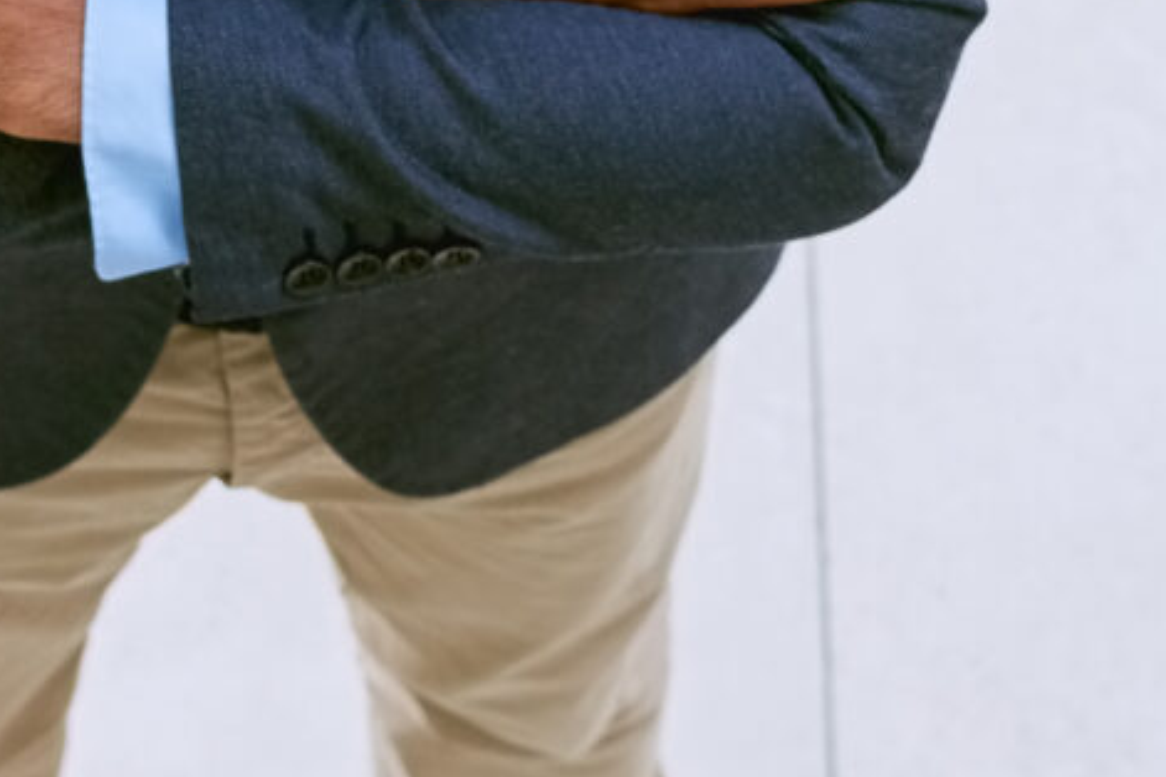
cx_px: 104
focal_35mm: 272
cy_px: 80
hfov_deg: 7.6
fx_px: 8809
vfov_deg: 5.0
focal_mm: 50
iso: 100
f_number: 4
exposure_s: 1/20
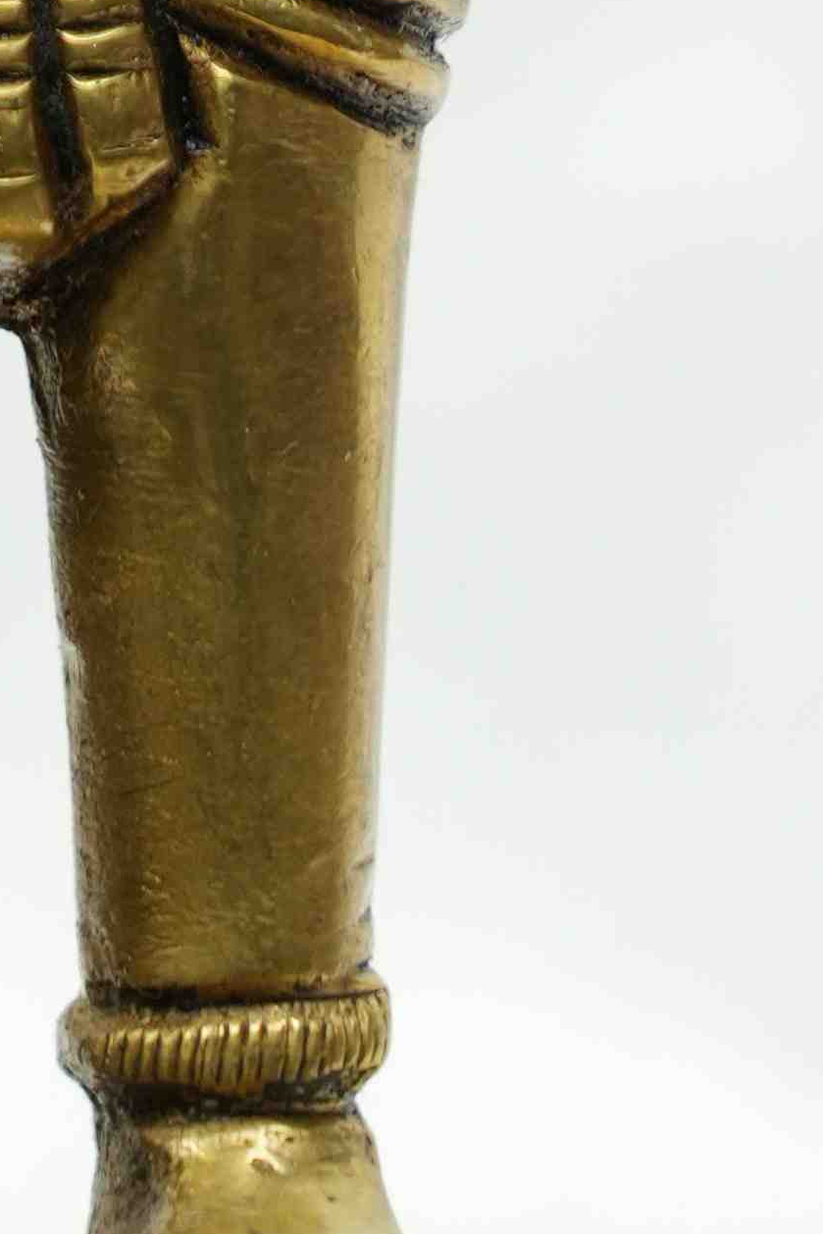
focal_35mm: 585
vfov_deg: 3.5
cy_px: -1019
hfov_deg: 2.4
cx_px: -21
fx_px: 20054
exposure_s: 1/60
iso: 320
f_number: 5.6
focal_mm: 105
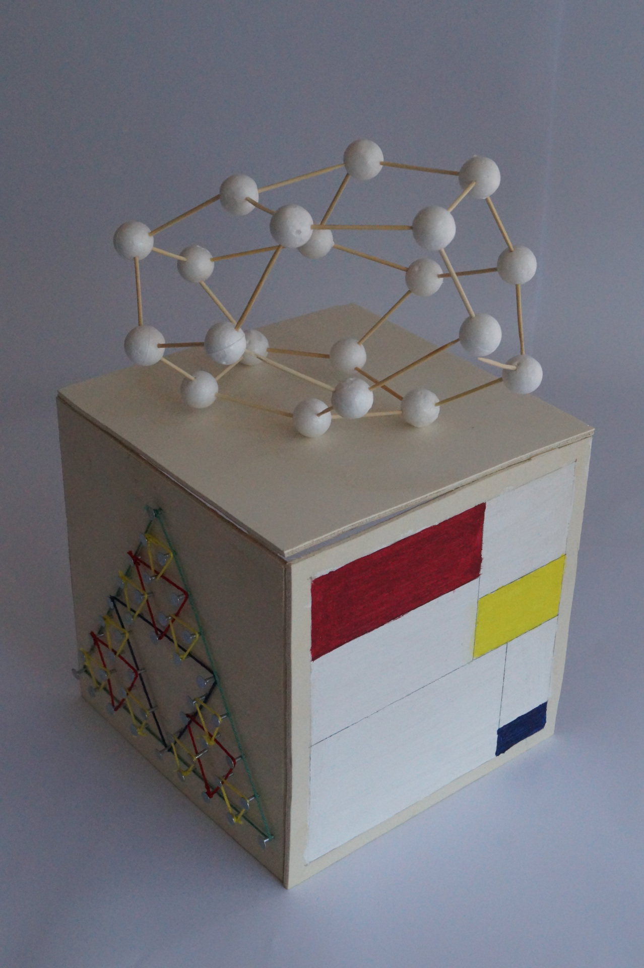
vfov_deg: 33.4
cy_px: 484
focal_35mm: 60
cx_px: 322
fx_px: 1612
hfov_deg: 22.6
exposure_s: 1/500
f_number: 9
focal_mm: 40
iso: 3200
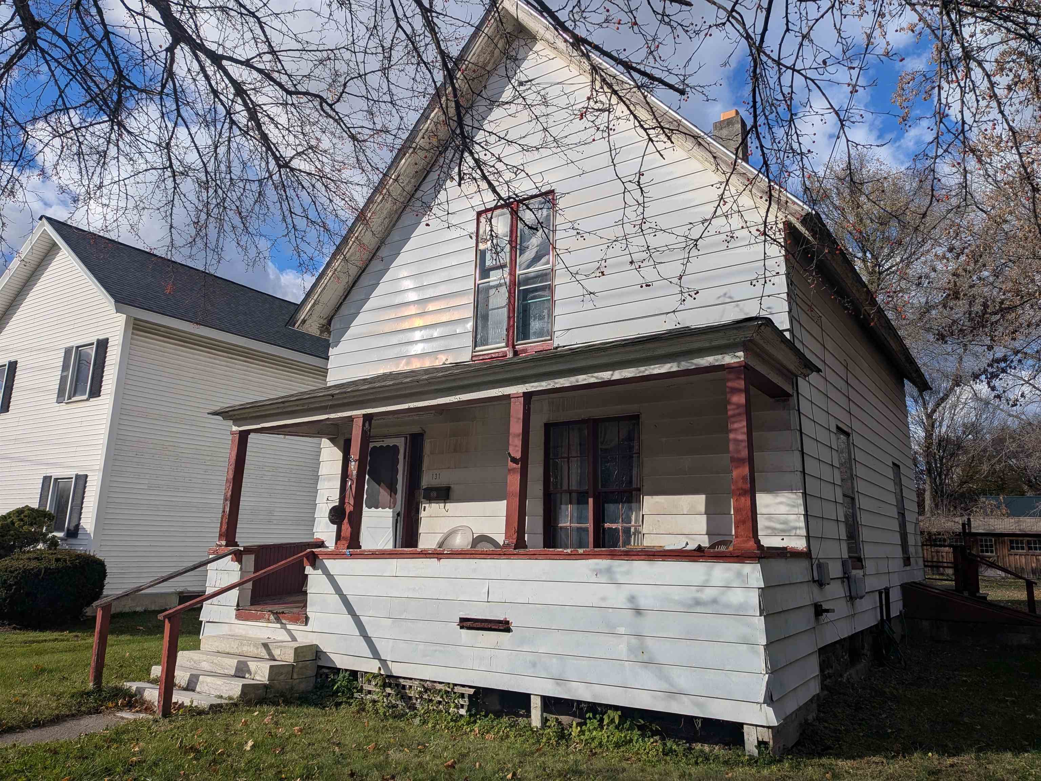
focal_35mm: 24
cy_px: 390
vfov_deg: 56.8
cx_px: 520
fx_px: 722
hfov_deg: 71.6
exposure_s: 1/17544
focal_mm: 4.53
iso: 29
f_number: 1.7
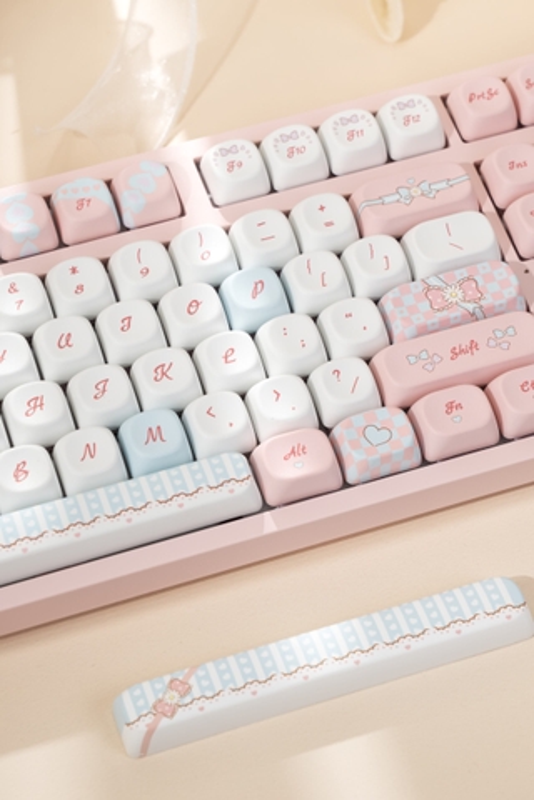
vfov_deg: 19.5
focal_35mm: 105
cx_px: 267
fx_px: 2336
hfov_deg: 13.0
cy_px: 400
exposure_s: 1/160
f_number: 8
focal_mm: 70
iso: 640
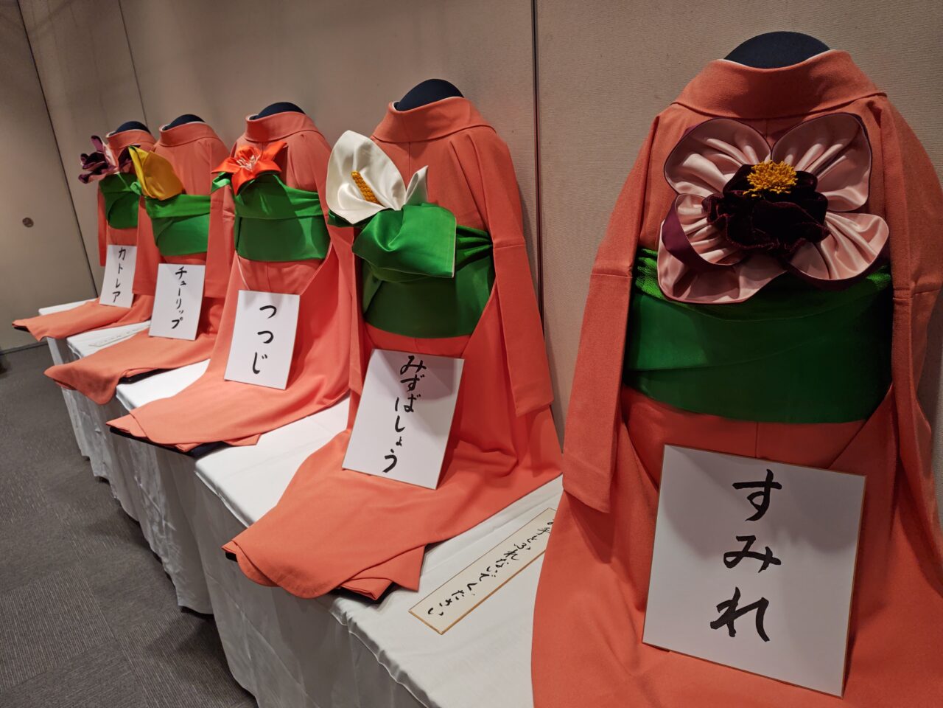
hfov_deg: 73.9
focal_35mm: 23
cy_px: 354
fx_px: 627
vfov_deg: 58.9
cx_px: 472
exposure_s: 1/60
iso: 158
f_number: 1.9
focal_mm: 5.56
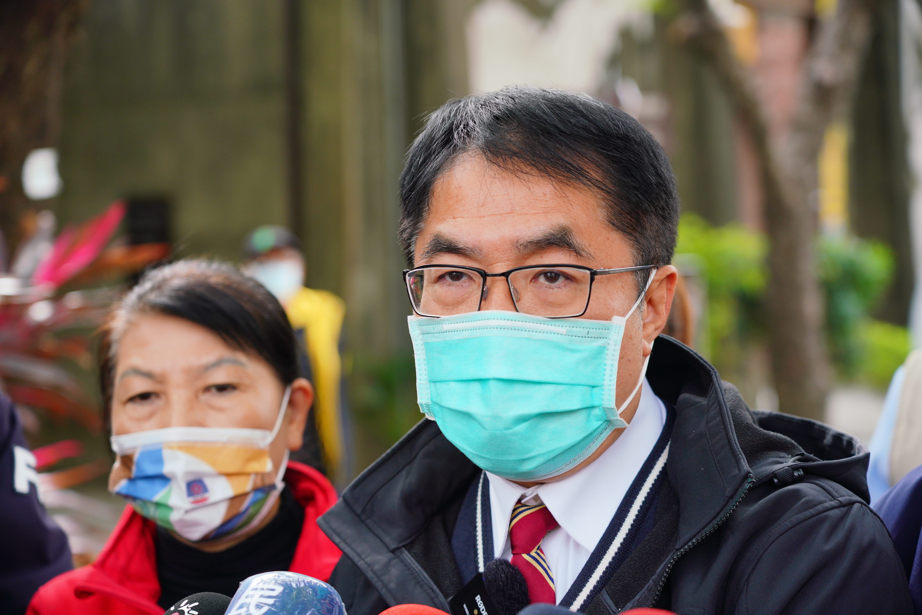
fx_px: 1947
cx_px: 461
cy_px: 308
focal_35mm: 76
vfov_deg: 18.0
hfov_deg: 26.6
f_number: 4
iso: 400
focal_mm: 76
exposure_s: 1/320
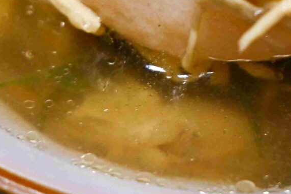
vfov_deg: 4.1
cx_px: 305
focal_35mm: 335
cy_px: -90
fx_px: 2708
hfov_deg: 6.1
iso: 320
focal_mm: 50
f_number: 3.2
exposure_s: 1/200
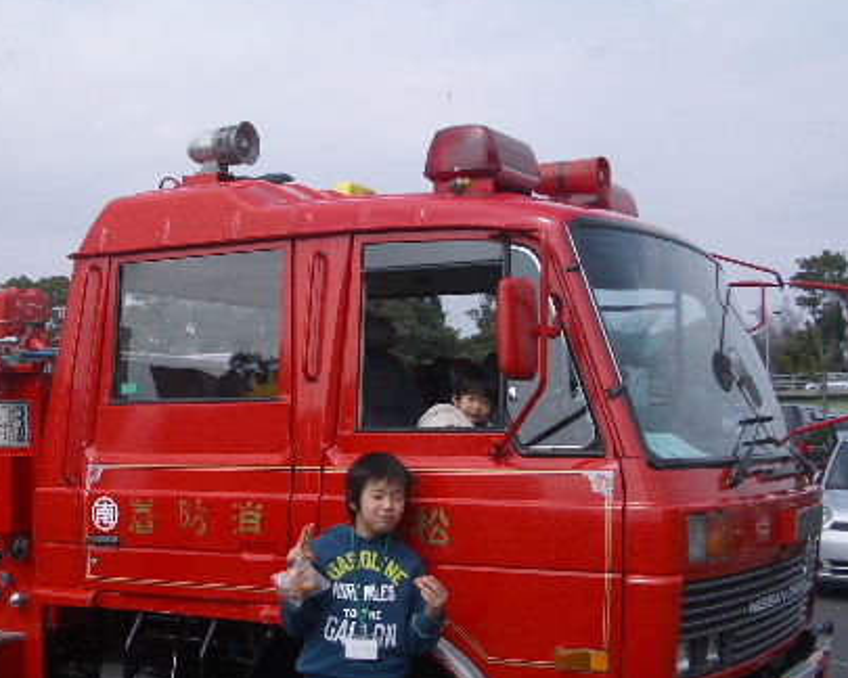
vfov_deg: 27.9
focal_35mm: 54
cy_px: 456
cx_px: 253
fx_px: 1355
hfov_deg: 34.3
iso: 50
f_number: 4.3
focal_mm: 5.8
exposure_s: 1/500
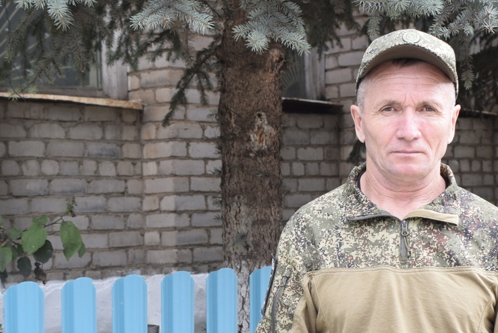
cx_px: 262
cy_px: 272
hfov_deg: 19.6
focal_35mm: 104
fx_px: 1439
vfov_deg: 13.1
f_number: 6.3
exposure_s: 1/160
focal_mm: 32
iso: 400
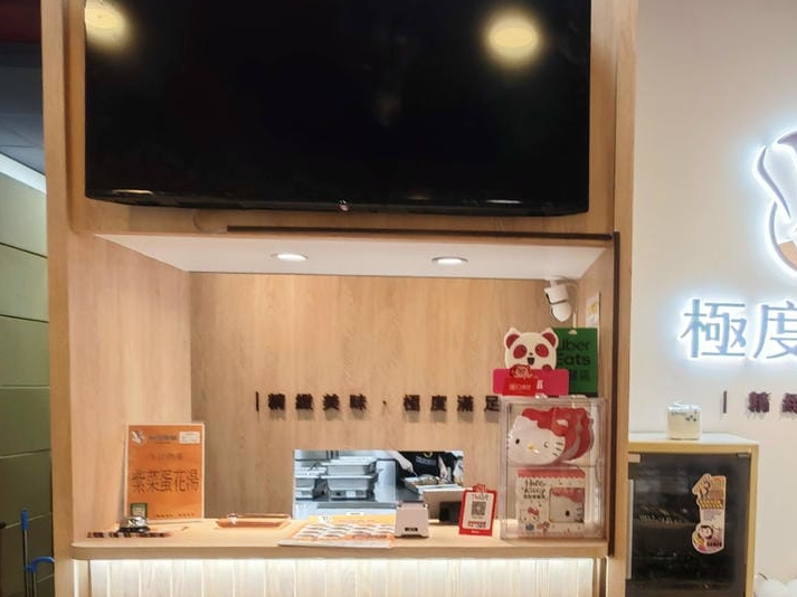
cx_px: 532
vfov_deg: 42.9
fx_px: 736
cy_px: 442
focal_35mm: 32
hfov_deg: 55.6
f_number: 1.8
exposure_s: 1/40
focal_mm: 2.03
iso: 200
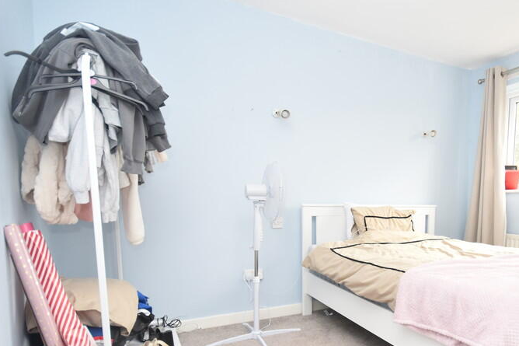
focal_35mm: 23
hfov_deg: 72.6
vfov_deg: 53.6
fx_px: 331
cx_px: 366
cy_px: 240
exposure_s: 1/200
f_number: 5
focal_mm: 10
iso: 800
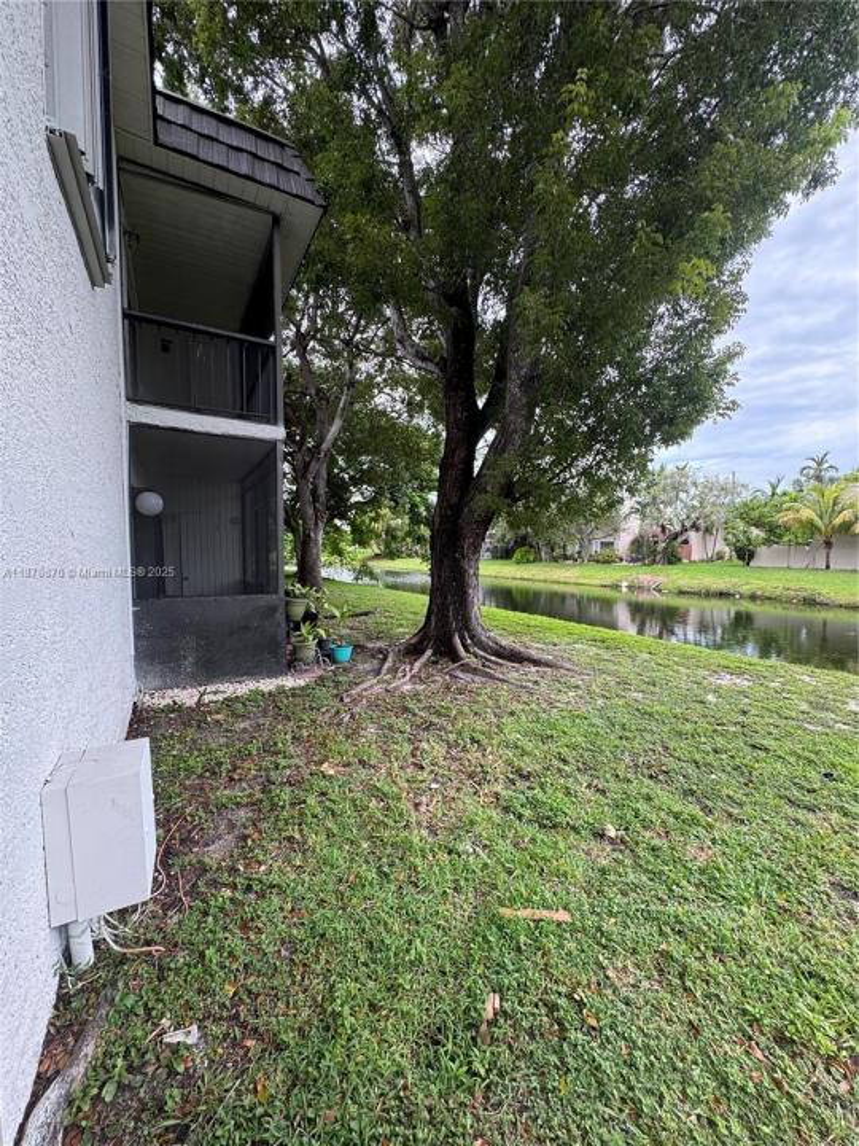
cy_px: 573
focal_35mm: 14
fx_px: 463
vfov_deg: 102.1
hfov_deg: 85.7
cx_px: 430
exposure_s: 1/156
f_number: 2.2
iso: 40
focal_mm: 2.22
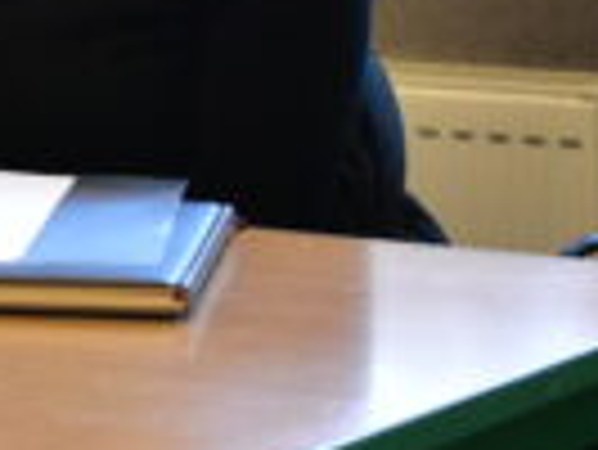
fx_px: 3545
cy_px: -130
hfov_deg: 9.0
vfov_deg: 7.2
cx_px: -627
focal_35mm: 205
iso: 3200
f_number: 4.5
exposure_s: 1/100
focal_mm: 30
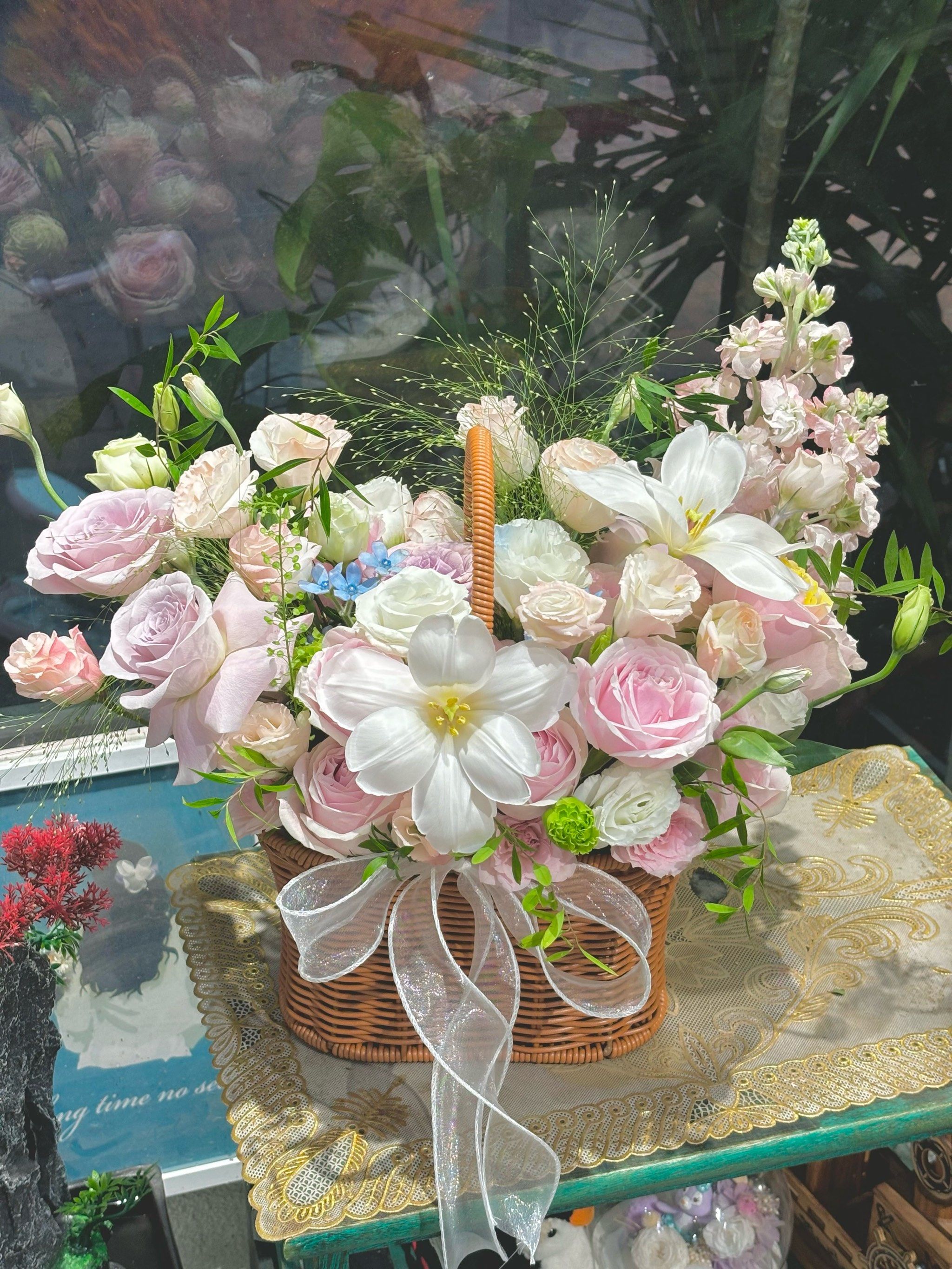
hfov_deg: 28.0
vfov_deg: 36.8
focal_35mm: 52
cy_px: 634
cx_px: 476
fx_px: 1906
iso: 40
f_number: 1.6
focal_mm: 5.96
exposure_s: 1/50
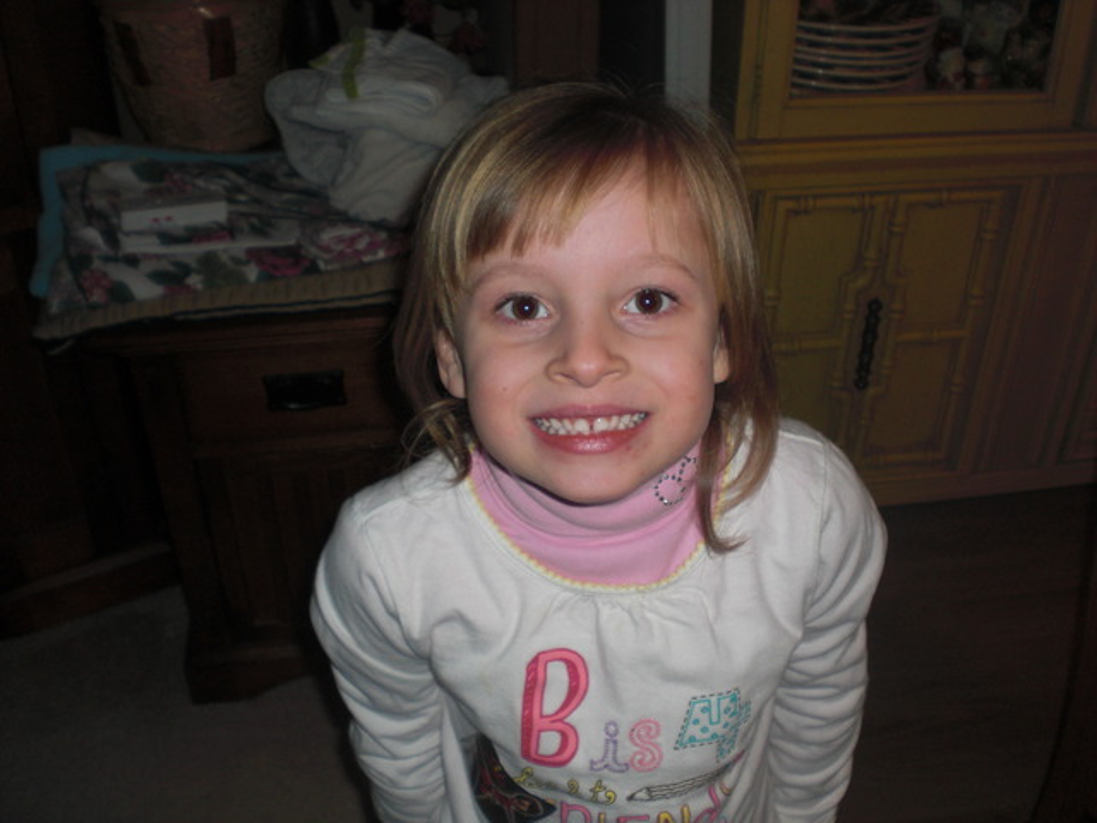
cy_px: 412
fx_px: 1204
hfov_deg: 49.0
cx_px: 548
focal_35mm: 38
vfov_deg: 37.7
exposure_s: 1/60
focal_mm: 6.3
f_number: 3.1
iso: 100
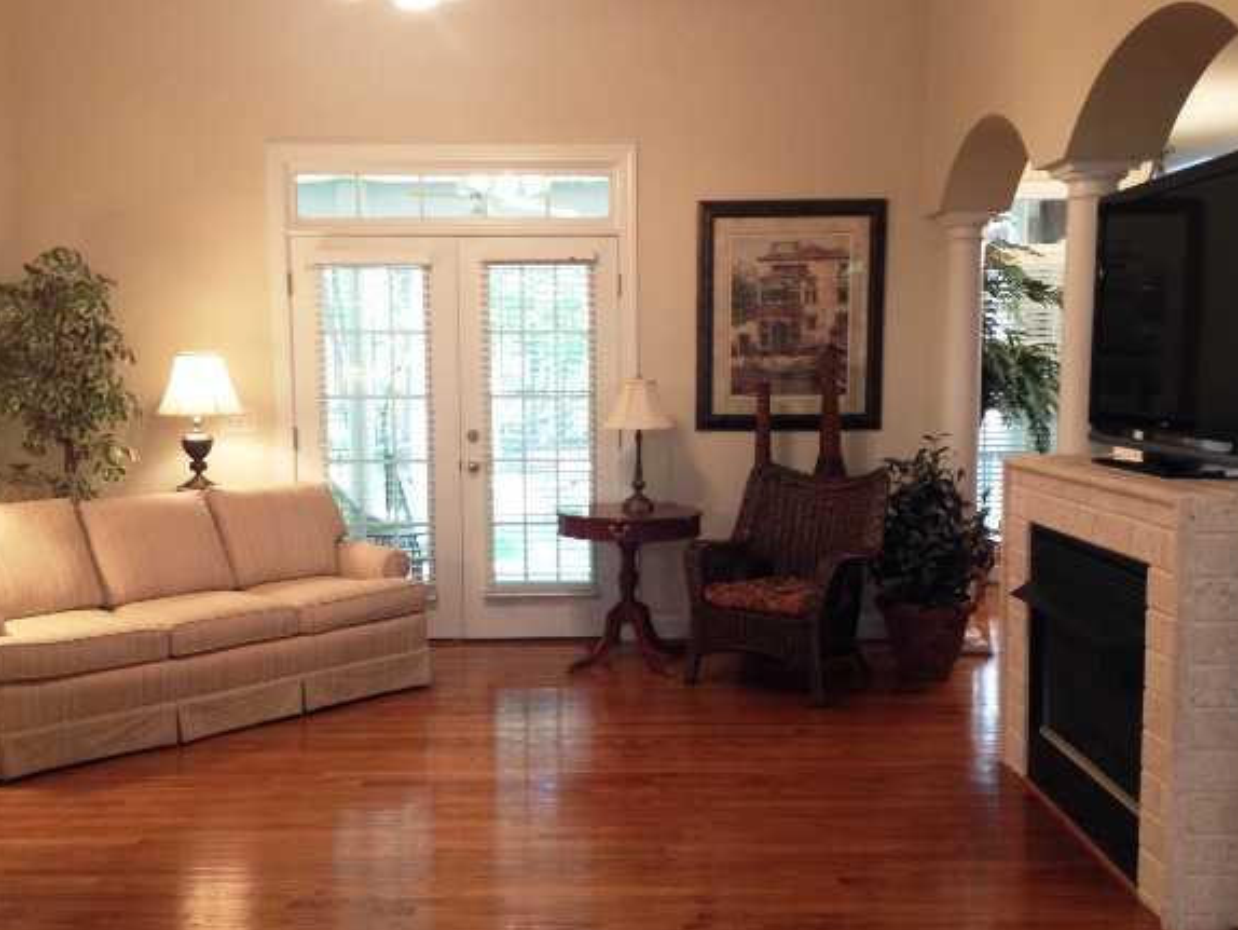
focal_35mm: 39
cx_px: 608
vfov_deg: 36.8
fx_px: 1395
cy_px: 481
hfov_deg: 47.8
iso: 125
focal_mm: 4.28
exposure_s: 1/20
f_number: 2.4
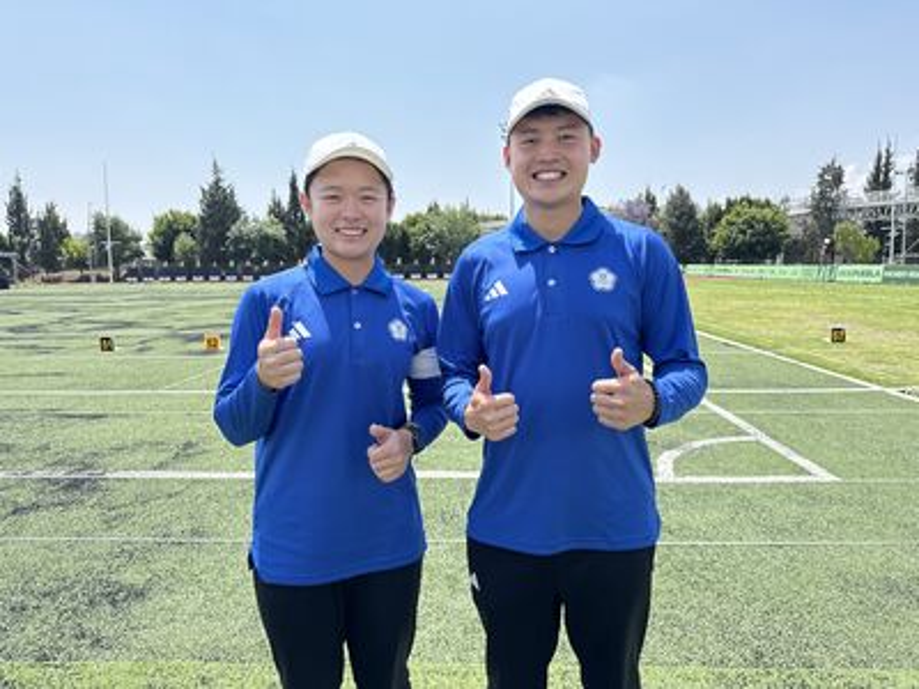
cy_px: 344
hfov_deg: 71.6
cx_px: 460
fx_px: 637
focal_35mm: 24
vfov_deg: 56.8
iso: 100
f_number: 1.78
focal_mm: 6.76
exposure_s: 1/2370
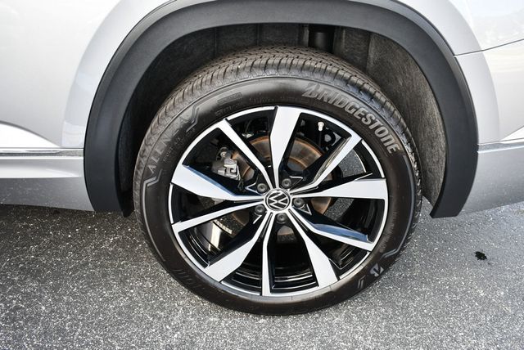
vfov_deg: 36.9
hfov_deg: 53.1
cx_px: 262
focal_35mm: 36
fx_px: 524
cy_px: 175
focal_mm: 18
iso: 450
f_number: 3.5
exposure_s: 1/250
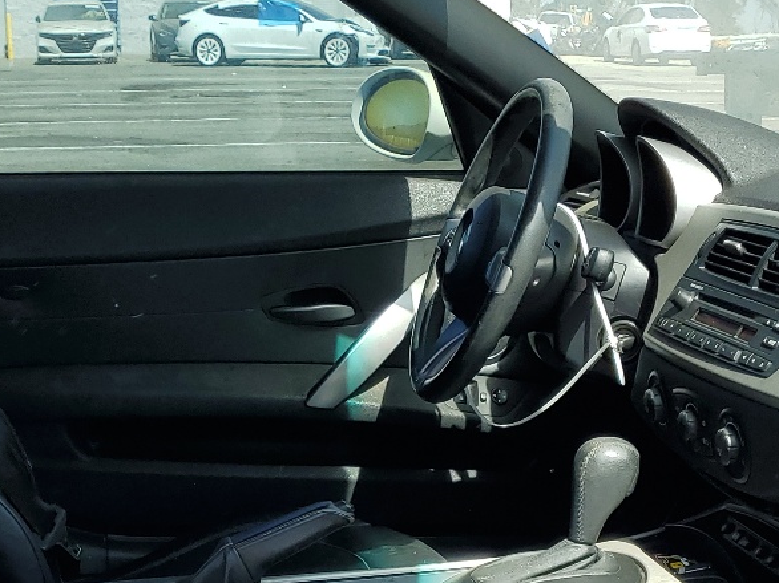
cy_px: 575
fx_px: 1597
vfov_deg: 20.1
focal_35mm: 71
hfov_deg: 27.3
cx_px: 304
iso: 50
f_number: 1.5
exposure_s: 1/833
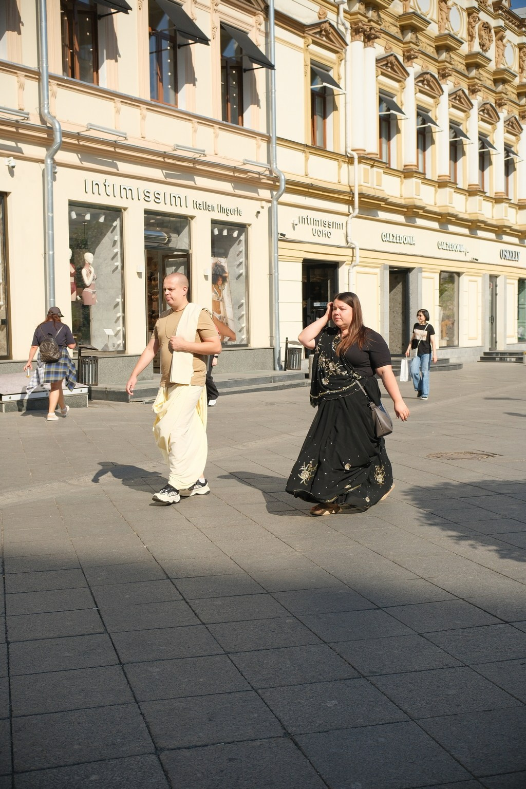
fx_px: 899
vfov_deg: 47.4
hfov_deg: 32.6
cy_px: 394
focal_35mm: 41
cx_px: 263
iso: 640
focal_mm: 27
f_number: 5.6
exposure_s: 1/2500
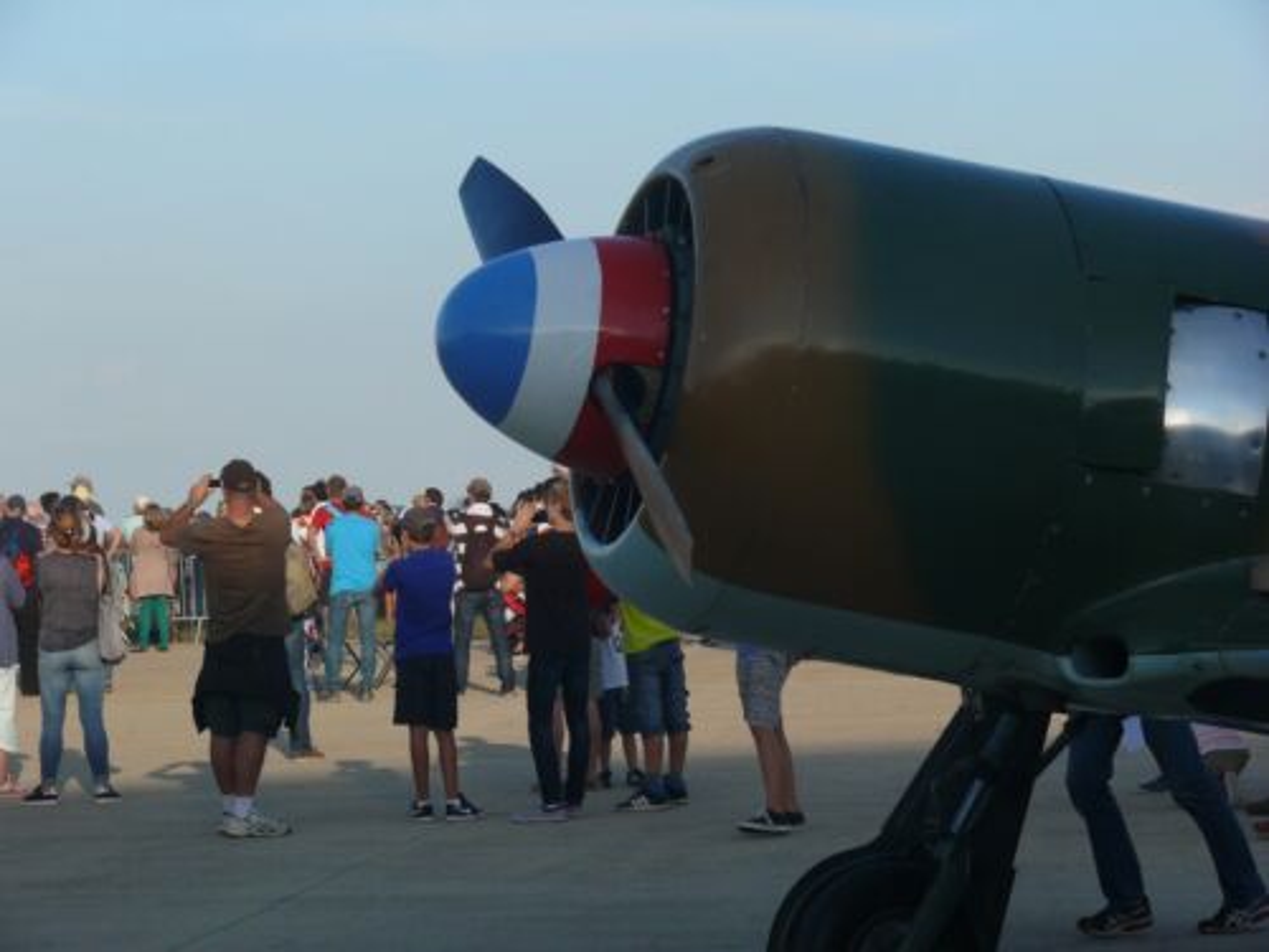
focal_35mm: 133
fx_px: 4876
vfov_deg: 11.1
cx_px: 634
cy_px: 476
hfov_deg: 14.8
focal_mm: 28.1
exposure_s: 1/400
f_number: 5.6
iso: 100
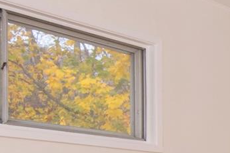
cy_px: 207
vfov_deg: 13.4
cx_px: 351
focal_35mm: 98
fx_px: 626
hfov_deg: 18.3
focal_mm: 11
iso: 640
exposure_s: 1/125
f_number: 8
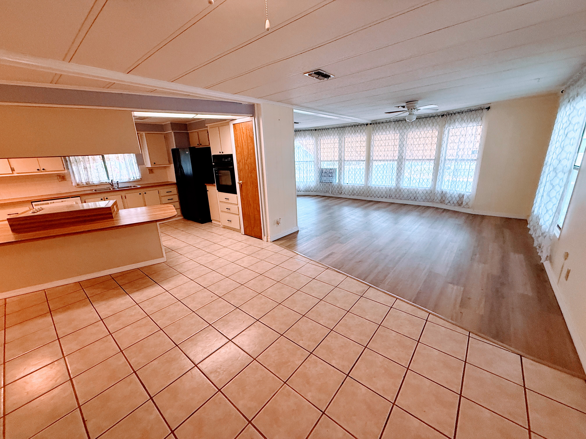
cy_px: 220
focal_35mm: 14
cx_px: 293
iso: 320
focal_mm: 2.22
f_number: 2.2
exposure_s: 1/60
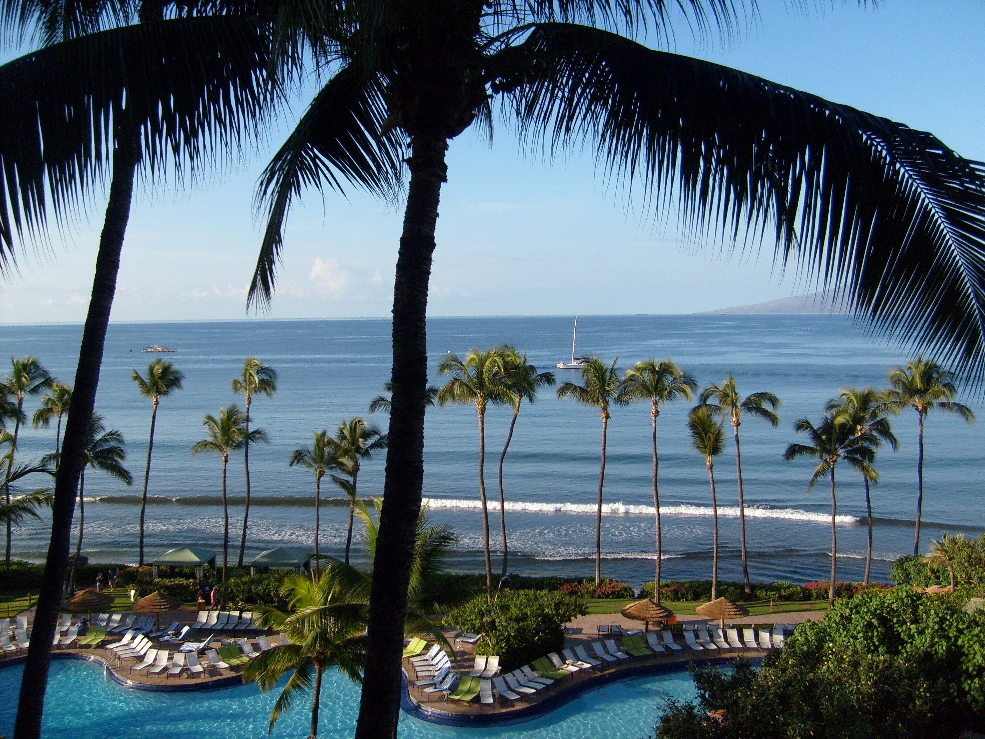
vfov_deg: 40.7
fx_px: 996
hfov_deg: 52.6
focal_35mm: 35
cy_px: 370
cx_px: 492
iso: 80
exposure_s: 1/250
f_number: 7.1
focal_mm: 5.8
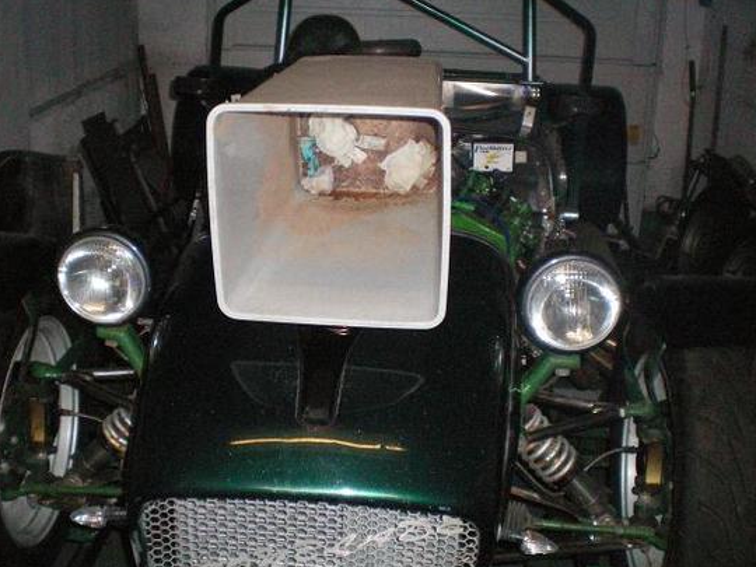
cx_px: 330
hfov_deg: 42.0
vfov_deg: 32.2
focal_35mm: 45
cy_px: 280
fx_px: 983
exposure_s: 1/60
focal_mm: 6.3
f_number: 3.1
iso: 400
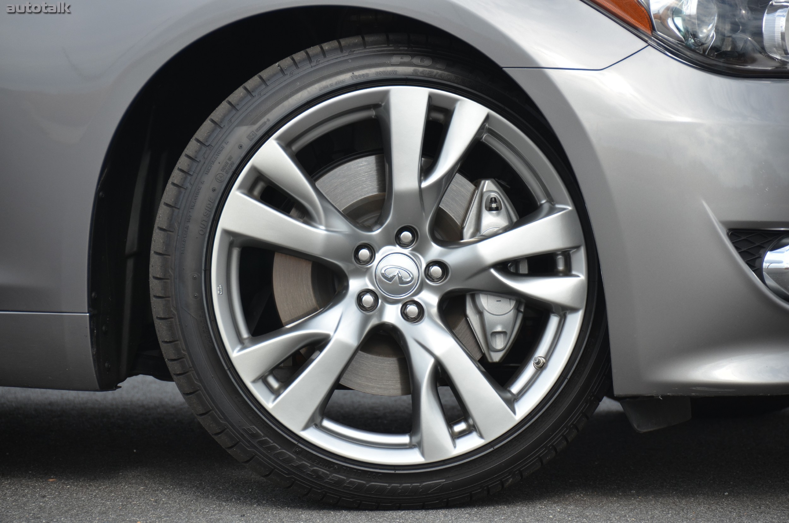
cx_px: 394
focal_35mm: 255
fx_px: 5577
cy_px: 262
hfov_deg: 8.1
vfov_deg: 5.4
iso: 200
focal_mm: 170
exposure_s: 1/500
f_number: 5.6
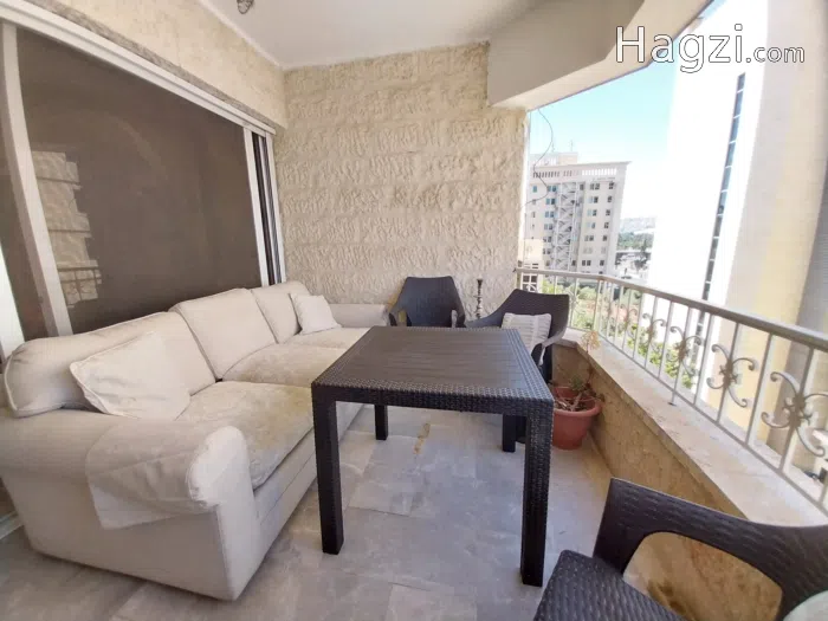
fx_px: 311
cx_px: 414
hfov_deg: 106.2
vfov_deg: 89.9
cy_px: 310
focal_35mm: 13
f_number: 2.2
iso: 64
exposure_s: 1/196
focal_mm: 1.3
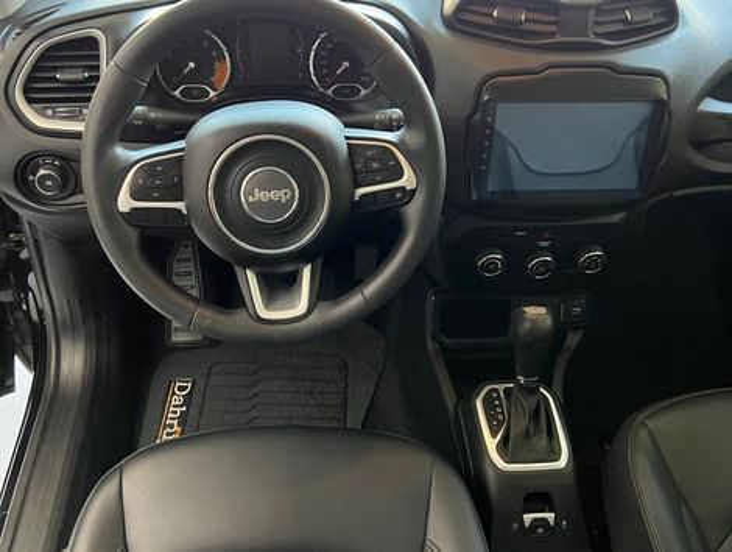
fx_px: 551
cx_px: 366
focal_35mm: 26
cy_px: 276
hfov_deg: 67.2
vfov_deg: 53.2
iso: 320
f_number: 1.5
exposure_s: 1/60
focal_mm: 5.7
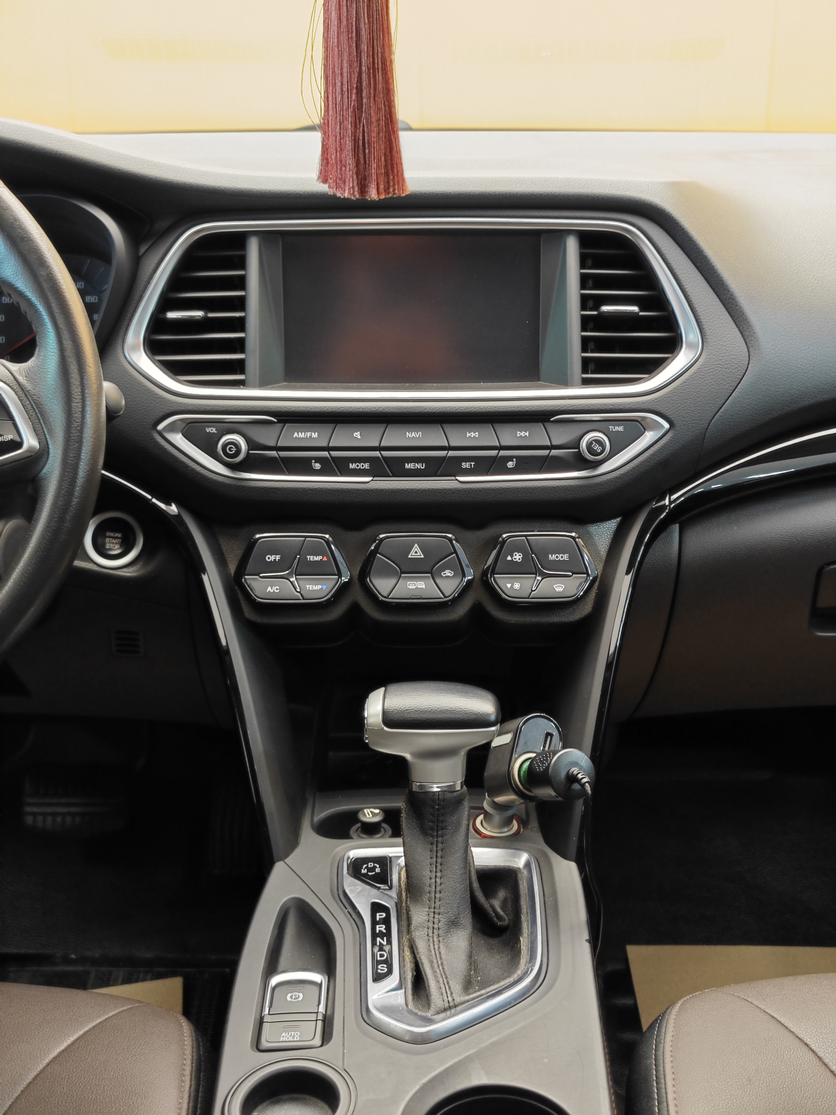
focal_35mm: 46
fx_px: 1481
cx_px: 418
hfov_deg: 31.5
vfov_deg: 41.2
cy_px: 558
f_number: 1.9
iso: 250
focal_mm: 8.7
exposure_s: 1/25
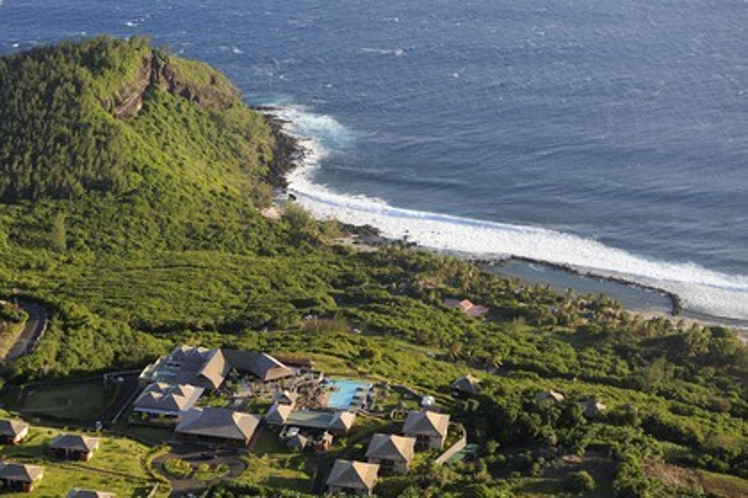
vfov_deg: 20.6
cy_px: 249
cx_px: 374
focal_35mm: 66
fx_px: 1371
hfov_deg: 30.5
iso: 400
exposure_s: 1/640
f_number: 5.6
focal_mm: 66
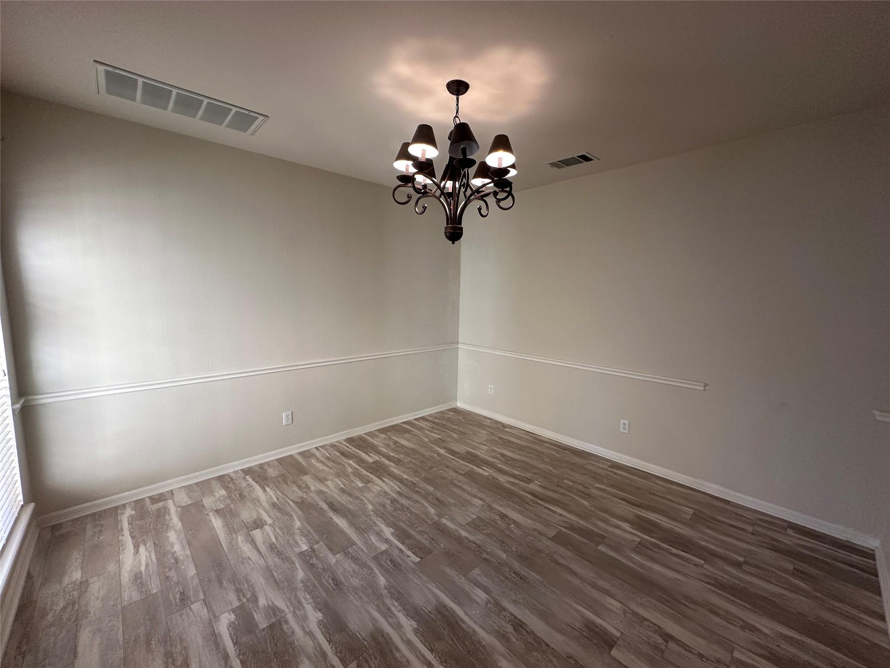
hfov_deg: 102.1
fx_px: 360
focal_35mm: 14
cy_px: 334
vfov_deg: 85.7
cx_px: 445
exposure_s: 1/60
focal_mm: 2.22
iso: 160
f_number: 2.2
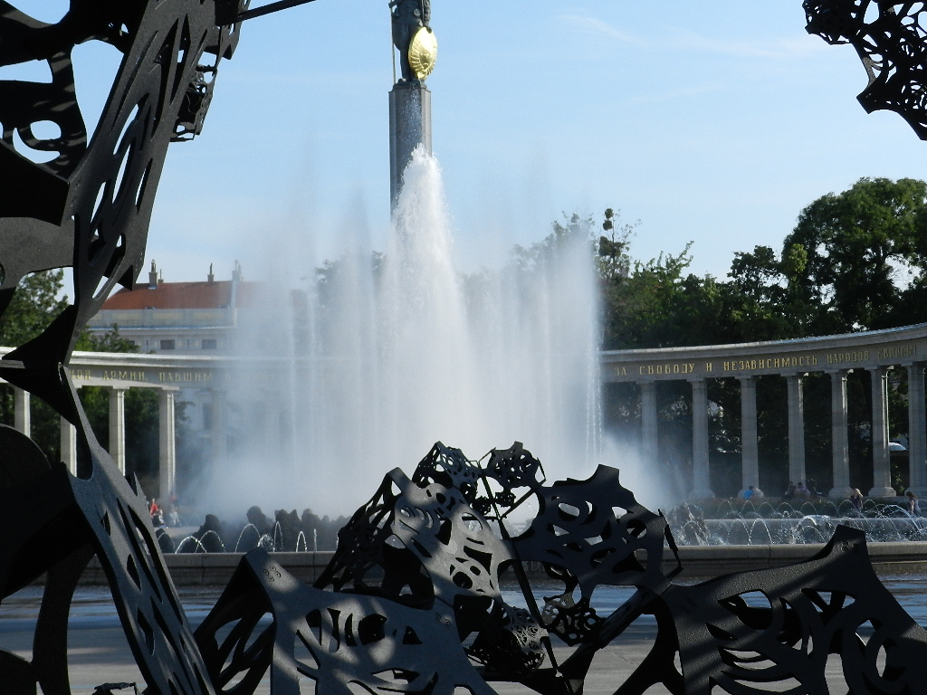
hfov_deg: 26.0
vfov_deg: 19.6
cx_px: 464
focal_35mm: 75
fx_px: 2008
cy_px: 348
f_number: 4.8
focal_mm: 13.5
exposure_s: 1/800
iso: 160
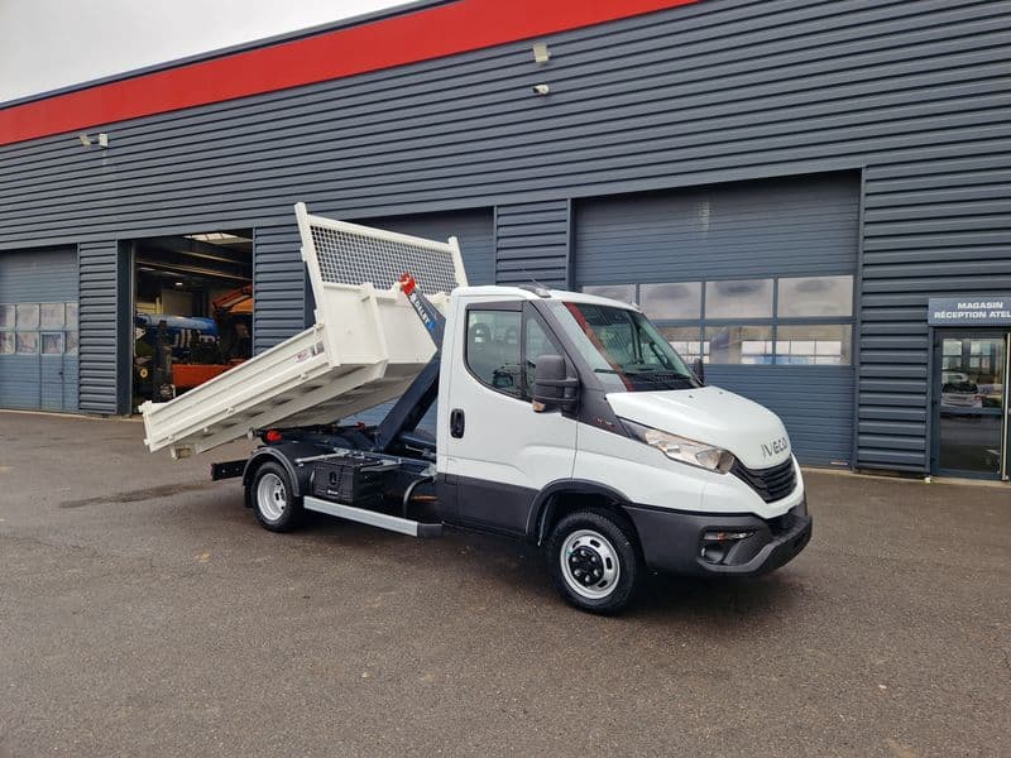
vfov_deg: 58.9
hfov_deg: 73.9
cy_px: 379
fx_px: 672
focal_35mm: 23
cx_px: 506
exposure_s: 1/180
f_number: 1.8
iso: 50
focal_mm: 5.4
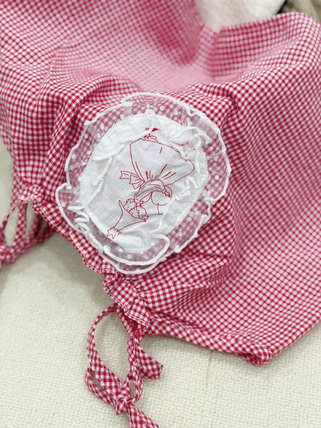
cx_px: 160
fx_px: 593
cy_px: 214
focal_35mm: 48
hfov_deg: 30.3
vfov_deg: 39.7
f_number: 1.78
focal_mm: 6.76
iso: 160
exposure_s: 1/50
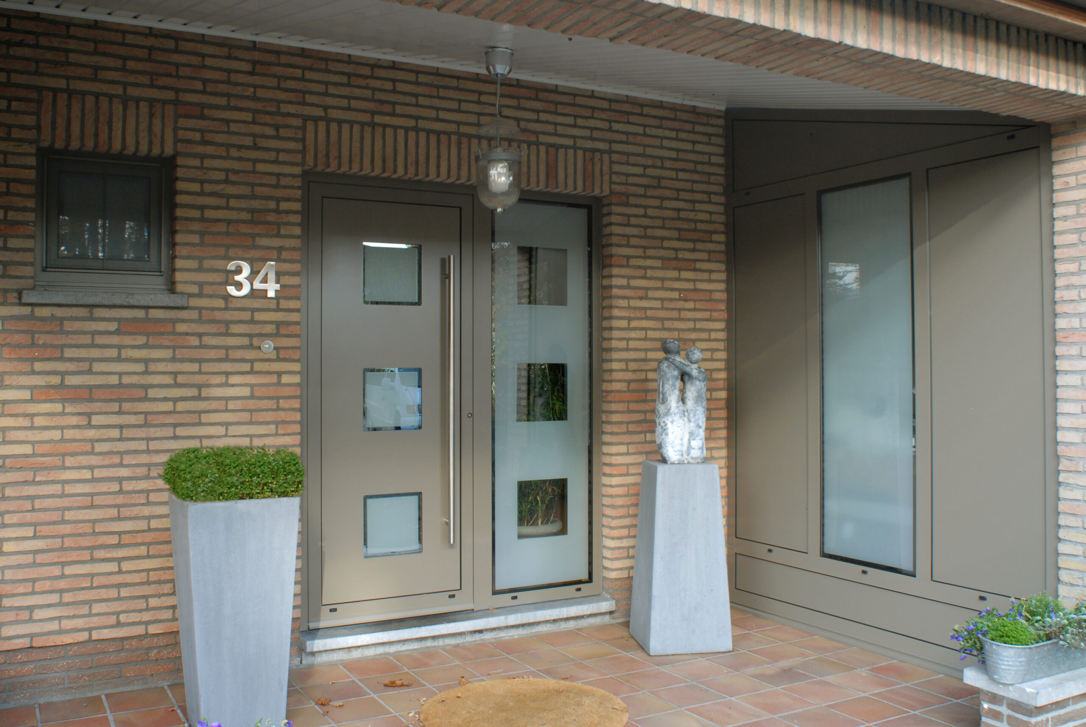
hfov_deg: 61.9
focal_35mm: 30
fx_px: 906
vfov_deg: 43.7
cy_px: 364
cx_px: 543
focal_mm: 20
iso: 200
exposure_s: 1/10
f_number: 11
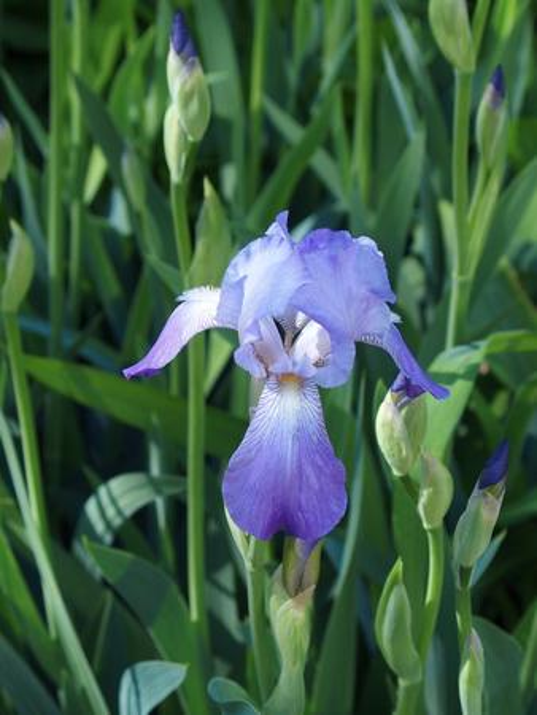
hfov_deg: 16.1
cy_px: 358
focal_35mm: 92
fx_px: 1901
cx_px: 268
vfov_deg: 21.3
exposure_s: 1/200
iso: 100
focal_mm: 19.6
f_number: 3.2
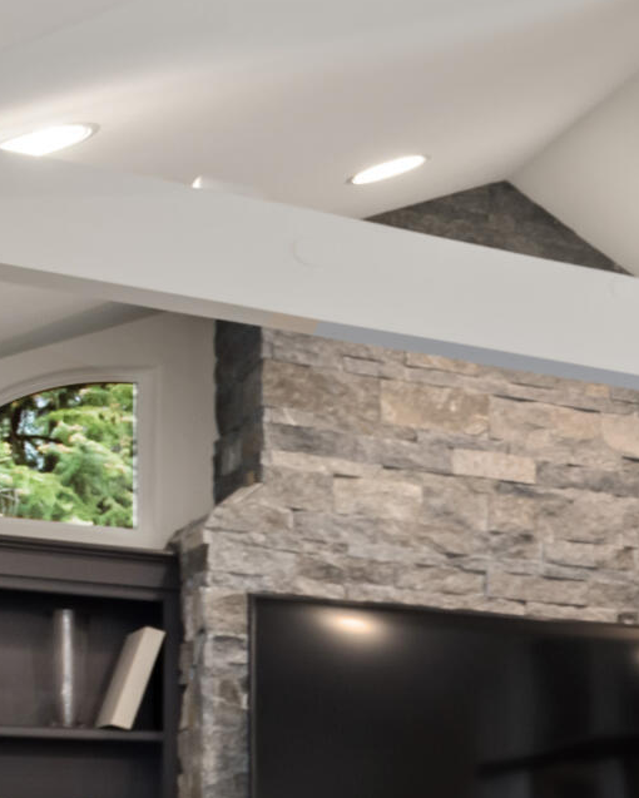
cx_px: 1551
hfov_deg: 13.3
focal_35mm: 84
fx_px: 1985
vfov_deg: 21.7
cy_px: 856
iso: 500
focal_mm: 19
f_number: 7.1
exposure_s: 1/8
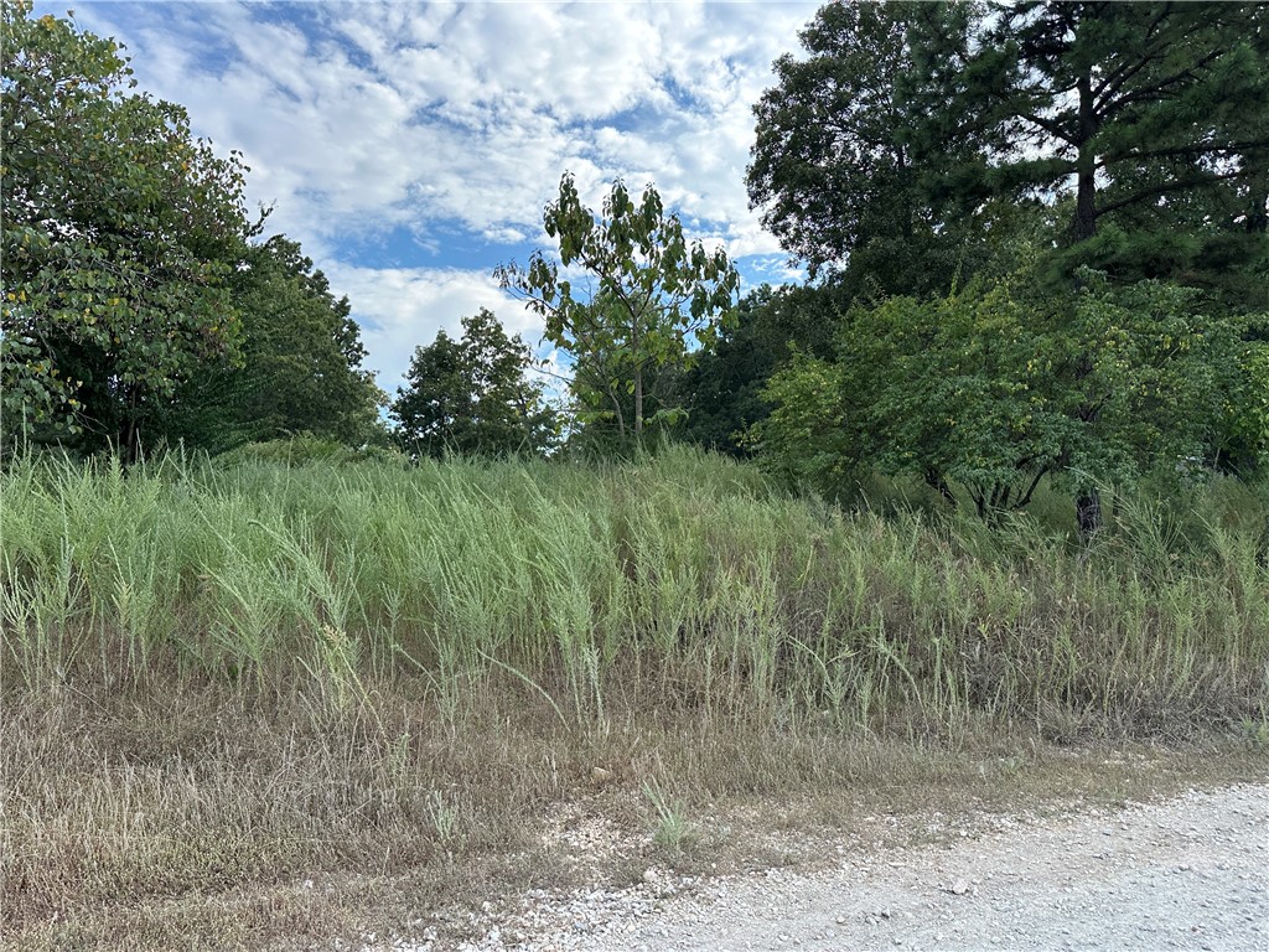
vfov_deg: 56.8
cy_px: 476
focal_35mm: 24
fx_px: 880
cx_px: 634
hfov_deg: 71.6
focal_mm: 6.86
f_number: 1.78
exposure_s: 1/2110
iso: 80
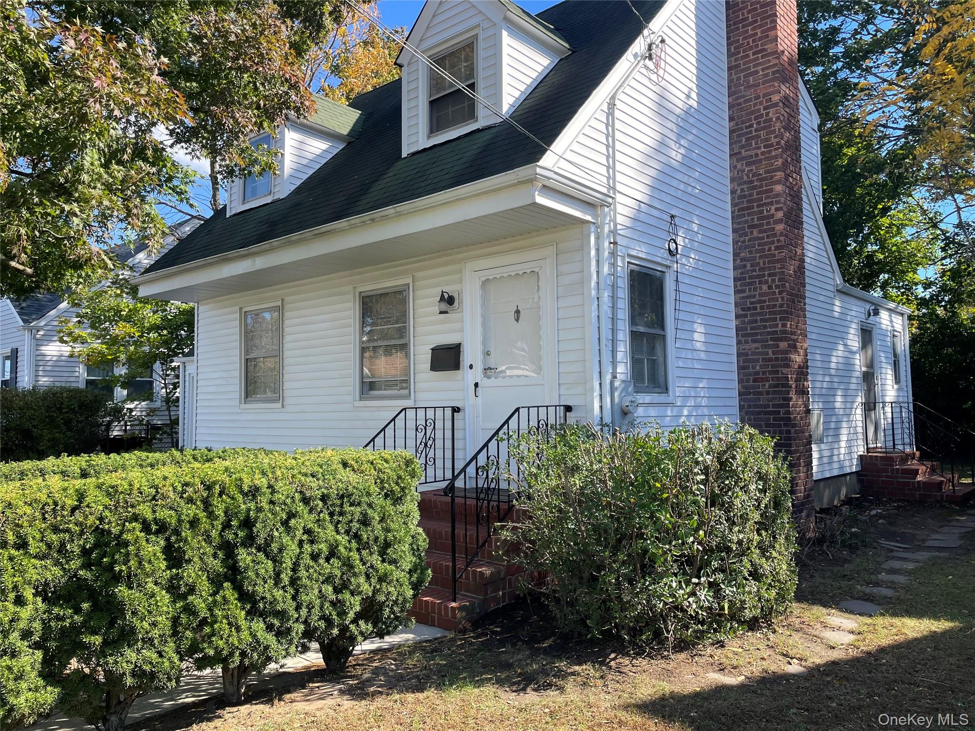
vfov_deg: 53.1
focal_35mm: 26
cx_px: 488
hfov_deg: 67.3
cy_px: 366
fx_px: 732
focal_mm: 4.2
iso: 32
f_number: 1.6
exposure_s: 1/988
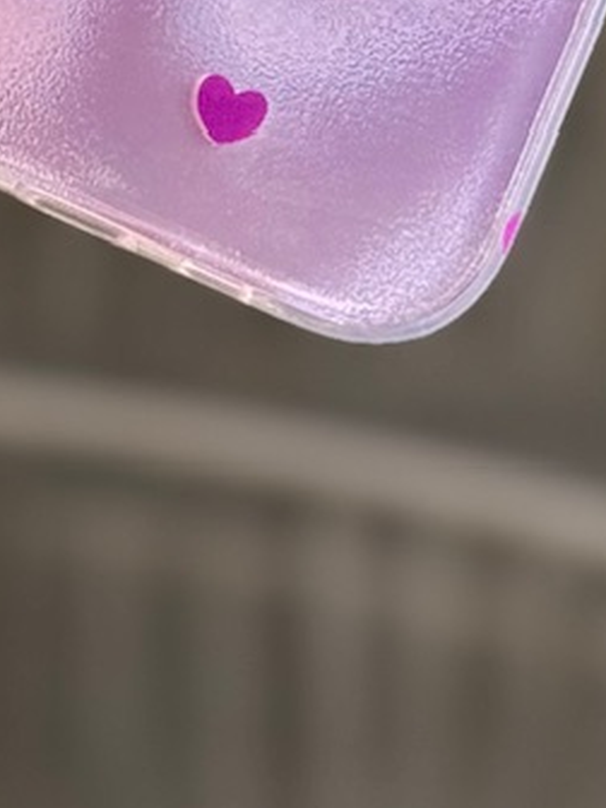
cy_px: -656
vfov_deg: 10.2
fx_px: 4272
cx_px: 26
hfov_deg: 8.1
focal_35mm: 183
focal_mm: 6.76
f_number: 1.78
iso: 64
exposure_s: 1/2208
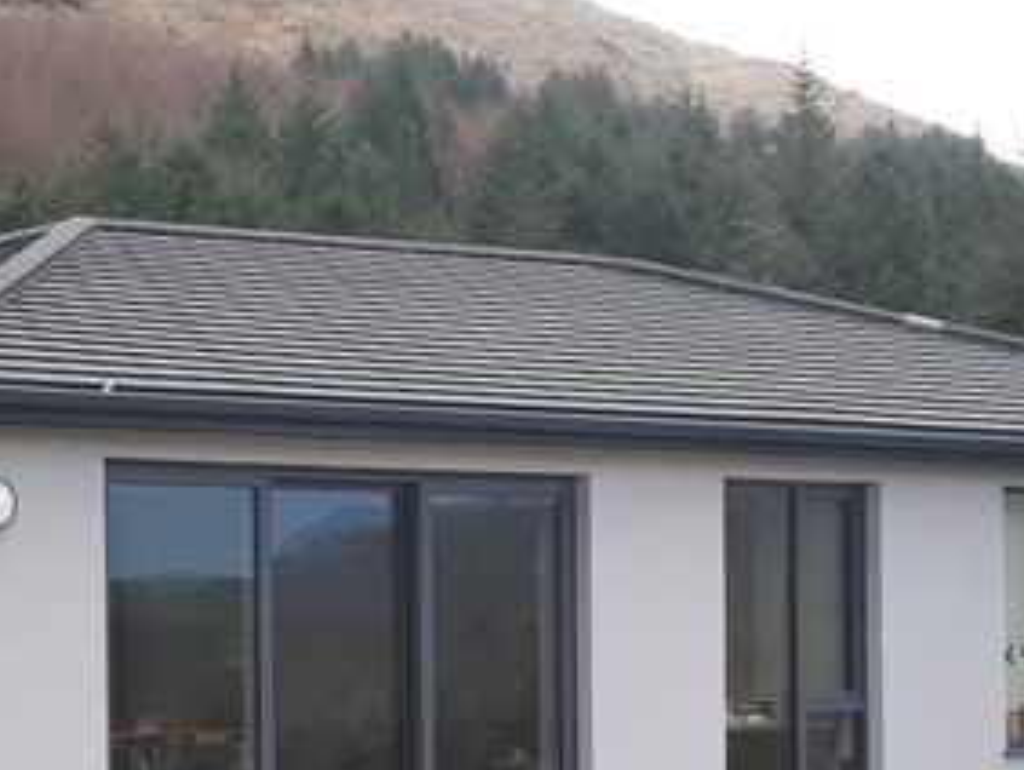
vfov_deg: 14.9
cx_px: -65
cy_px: 719
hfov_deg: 19.3
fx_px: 2901
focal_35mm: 98
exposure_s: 1/100
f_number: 1.9
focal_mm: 3.6
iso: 64
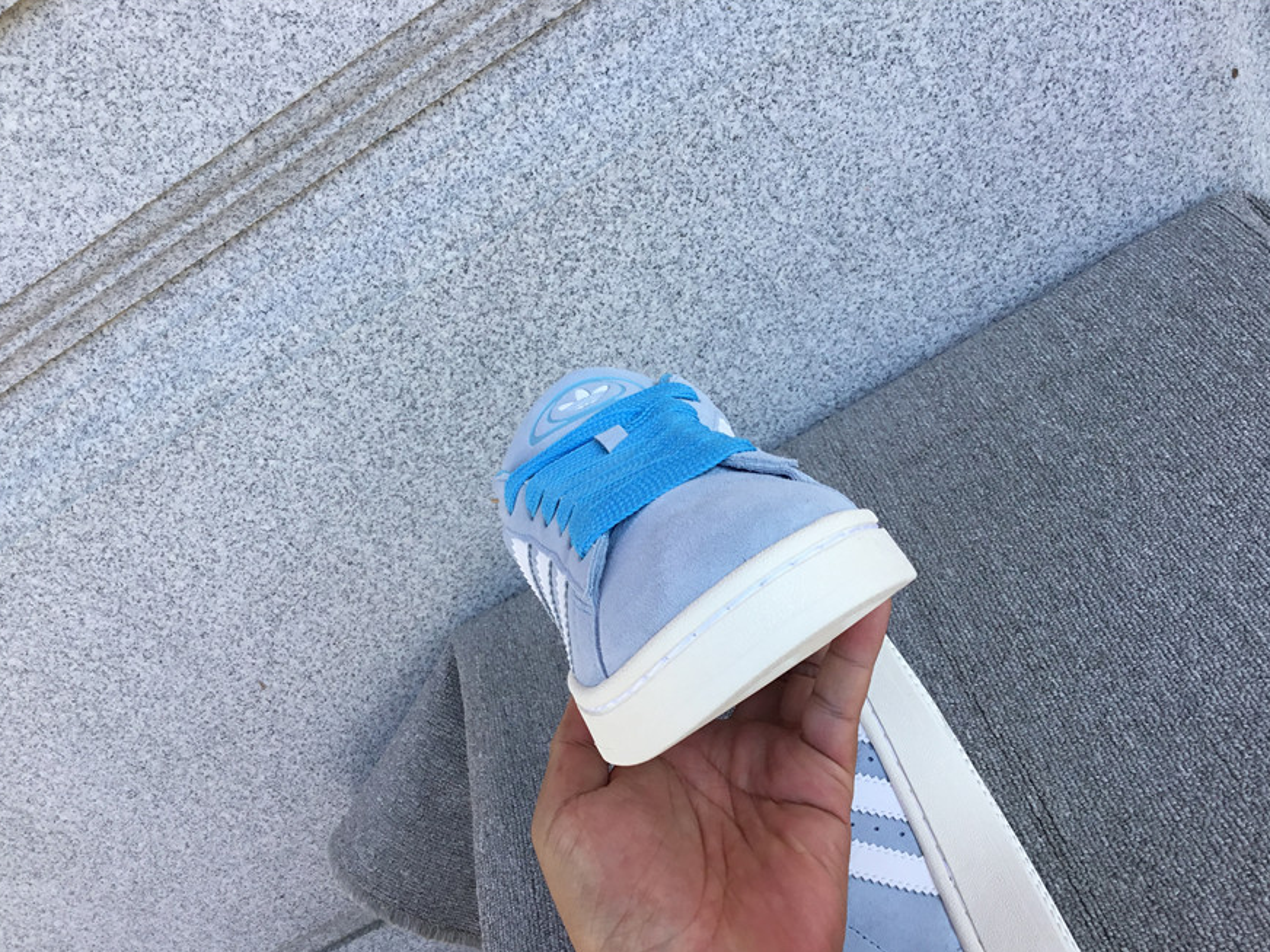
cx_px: 645
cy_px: 484
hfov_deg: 56.8
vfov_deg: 44.2
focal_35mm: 32
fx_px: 1174
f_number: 2.4
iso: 25
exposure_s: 1/407
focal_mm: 3.3
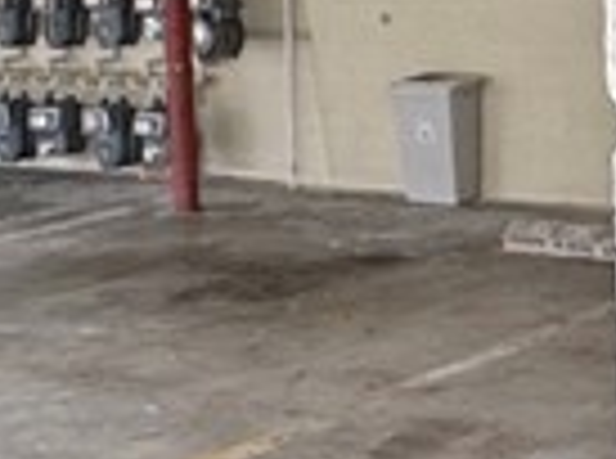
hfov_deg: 18.2
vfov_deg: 13.6
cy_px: -104
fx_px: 1864
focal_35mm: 105
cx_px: 643
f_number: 2.2
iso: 200
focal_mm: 2.22
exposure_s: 1/99
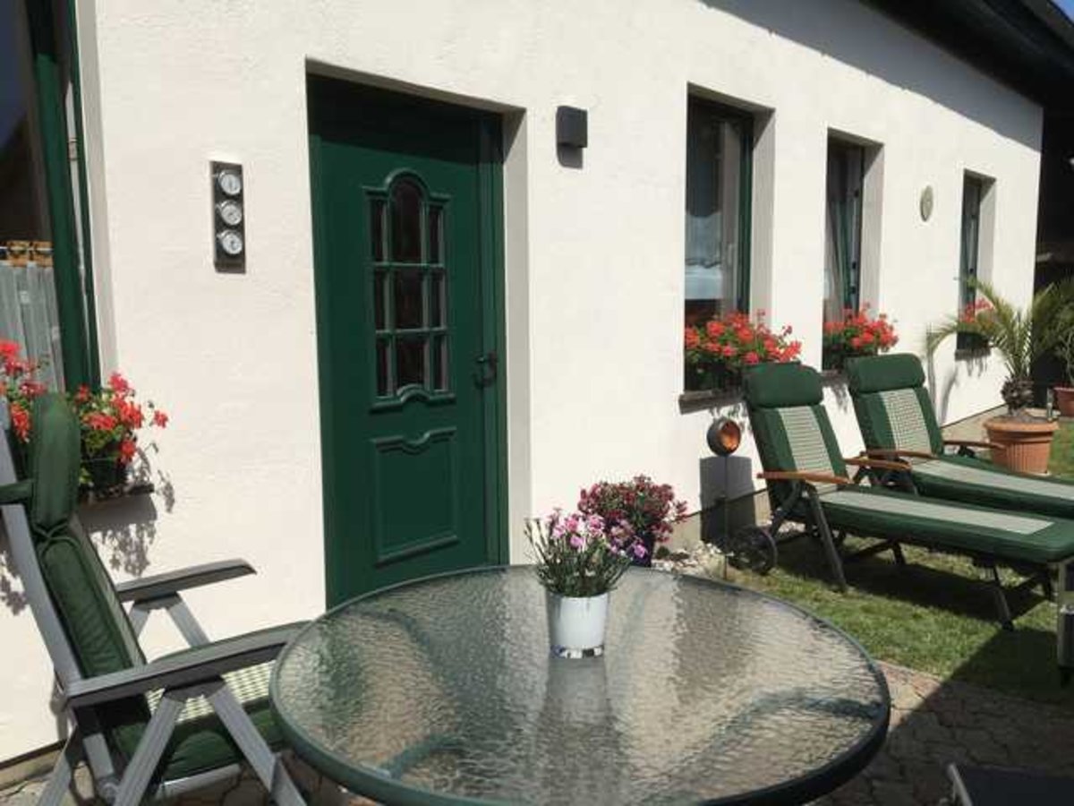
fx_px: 900
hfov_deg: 61.7
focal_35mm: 29
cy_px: 403
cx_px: 537
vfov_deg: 48.2
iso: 25
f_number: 2.2
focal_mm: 4.15
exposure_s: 1/2481
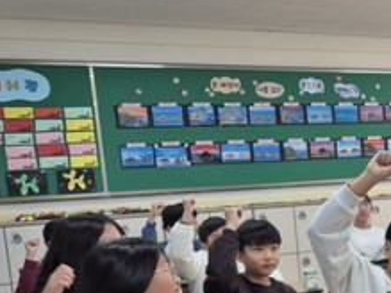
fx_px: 711
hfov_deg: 27.0
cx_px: 475
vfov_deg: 22.8
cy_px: 250
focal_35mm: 63
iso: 32
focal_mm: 5.4
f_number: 1.8
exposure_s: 1/120
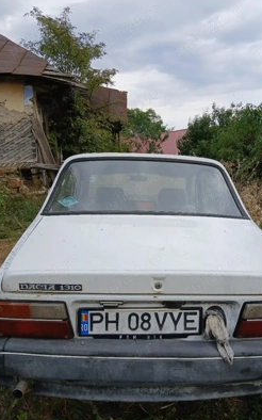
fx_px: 320
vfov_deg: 66.5
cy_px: 210
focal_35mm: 28
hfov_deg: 44.4
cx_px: 147
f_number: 1.8
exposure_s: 1/125
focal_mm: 3.98
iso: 20
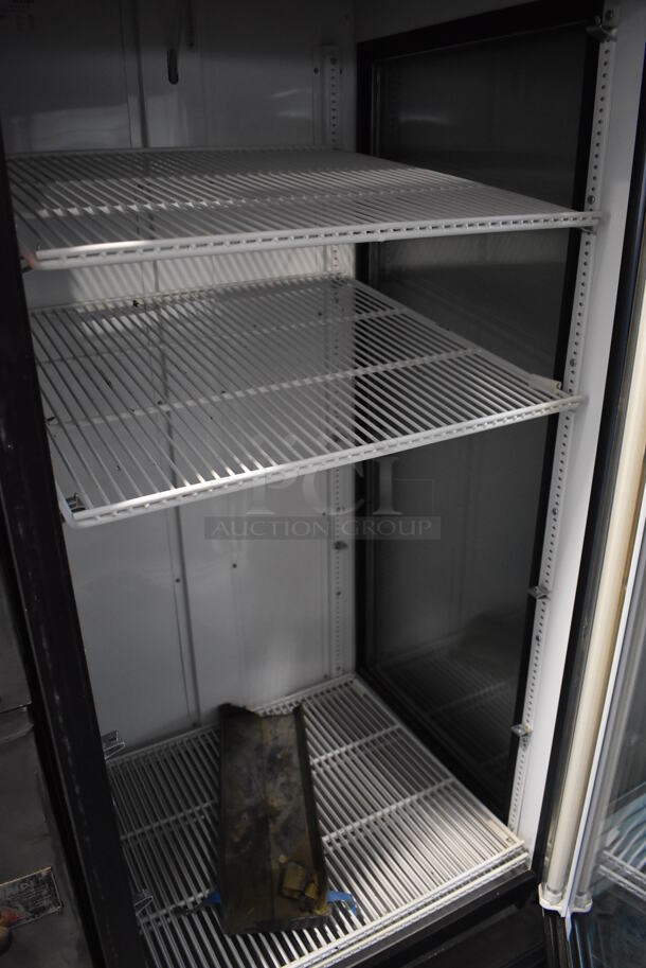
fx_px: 726
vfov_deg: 67.3
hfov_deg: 48.0
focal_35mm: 27
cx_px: 323
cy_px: 484
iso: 2500
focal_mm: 18
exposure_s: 1/125
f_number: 3.5
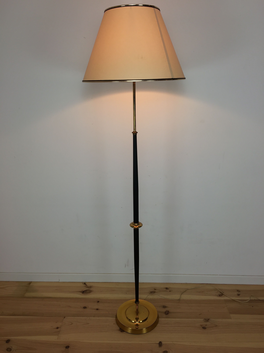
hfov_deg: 48.2
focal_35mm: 29
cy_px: 176
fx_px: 295
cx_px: 132
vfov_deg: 61.7
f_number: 2.2
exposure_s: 1/50
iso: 32
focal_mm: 4.15
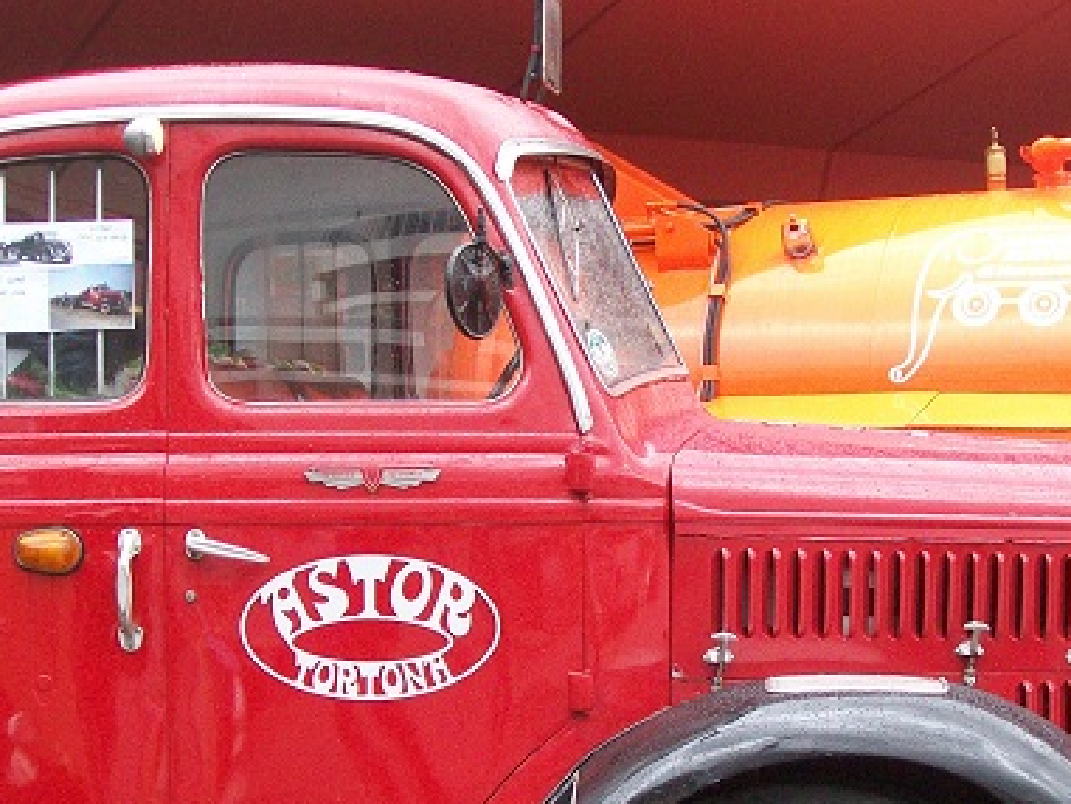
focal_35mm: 82
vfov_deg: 17.8
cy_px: 673
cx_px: 634
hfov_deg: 23.8
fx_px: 2538
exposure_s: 1/80
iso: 109
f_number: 3
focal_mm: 7.6
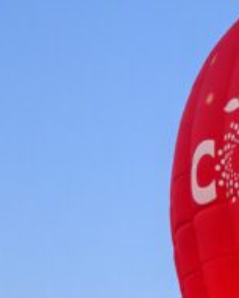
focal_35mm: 181
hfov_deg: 8.4
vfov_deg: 10.6
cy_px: 278
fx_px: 1599
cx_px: 330
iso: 500
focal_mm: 24
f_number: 5.6
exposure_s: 1/400
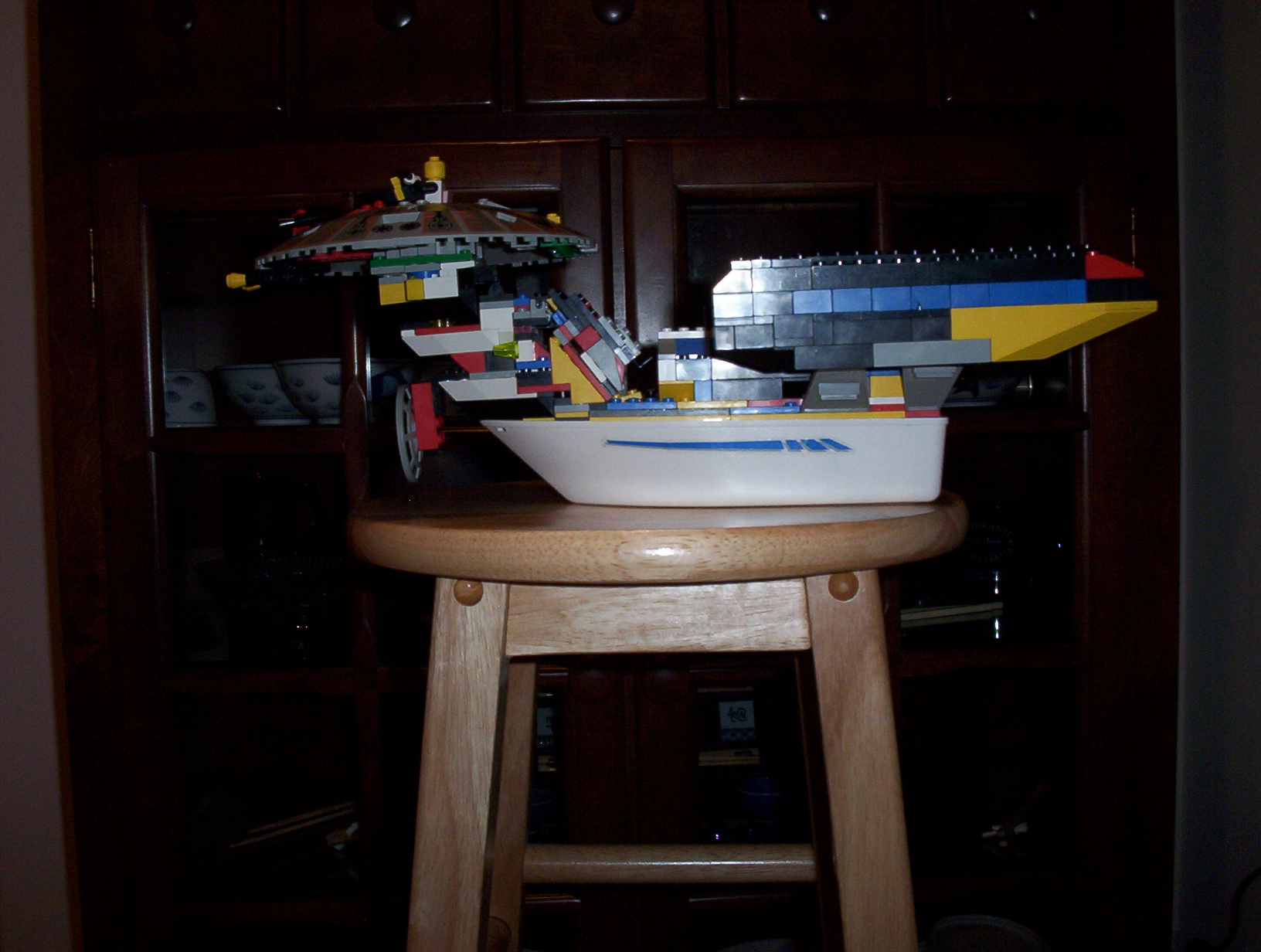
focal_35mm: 39
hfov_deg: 47.8
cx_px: 630
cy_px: 476
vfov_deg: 37.0
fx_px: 1424
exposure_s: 1/30
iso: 140
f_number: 4.5
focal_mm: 6
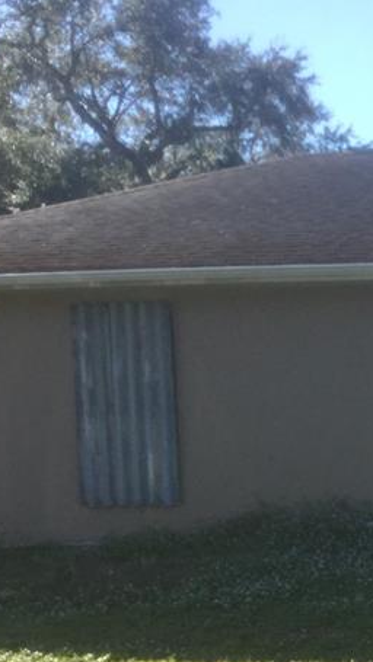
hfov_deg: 14.5
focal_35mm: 76
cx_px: 612
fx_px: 1336
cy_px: 534
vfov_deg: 27.3
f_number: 2.4
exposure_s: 1/599
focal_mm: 3.3
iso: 25
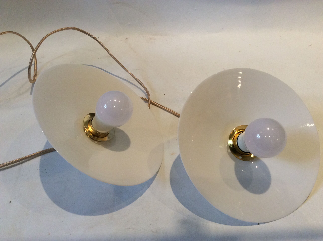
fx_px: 298
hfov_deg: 56.9
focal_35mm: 32
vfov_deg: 44.1
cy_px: 120
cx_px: 162
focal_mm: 3.3
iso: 100
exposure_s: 1/25
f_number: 2.4
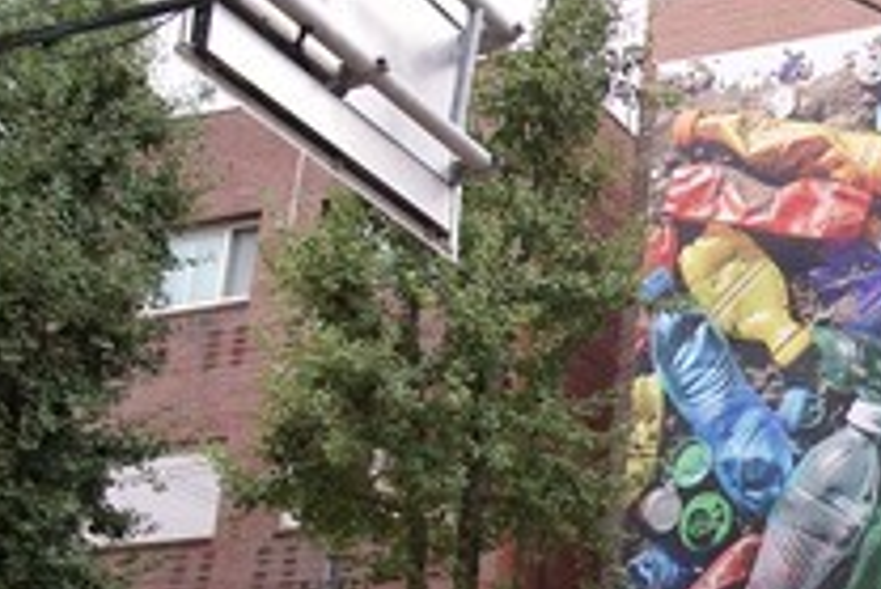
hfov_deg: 25.3
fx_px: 1763
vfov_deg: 18.6
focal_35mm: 72
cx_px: 1055
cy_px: 561
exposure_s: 1/160
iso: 250
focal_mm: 25
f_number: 4.5
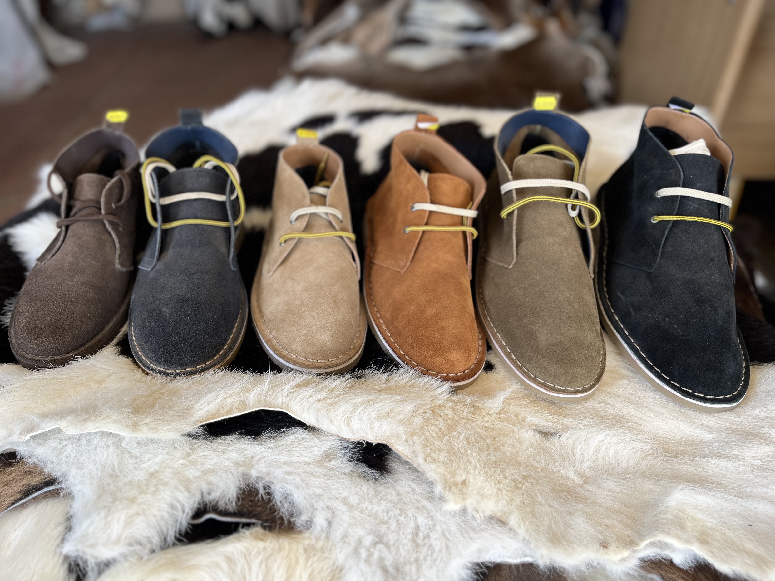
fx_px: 582
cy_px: 290
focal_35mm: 26
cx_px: 388
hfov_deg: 67.3
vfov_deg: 53.1
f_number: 1.6
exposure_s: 1/122
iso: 40
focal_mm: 5.1
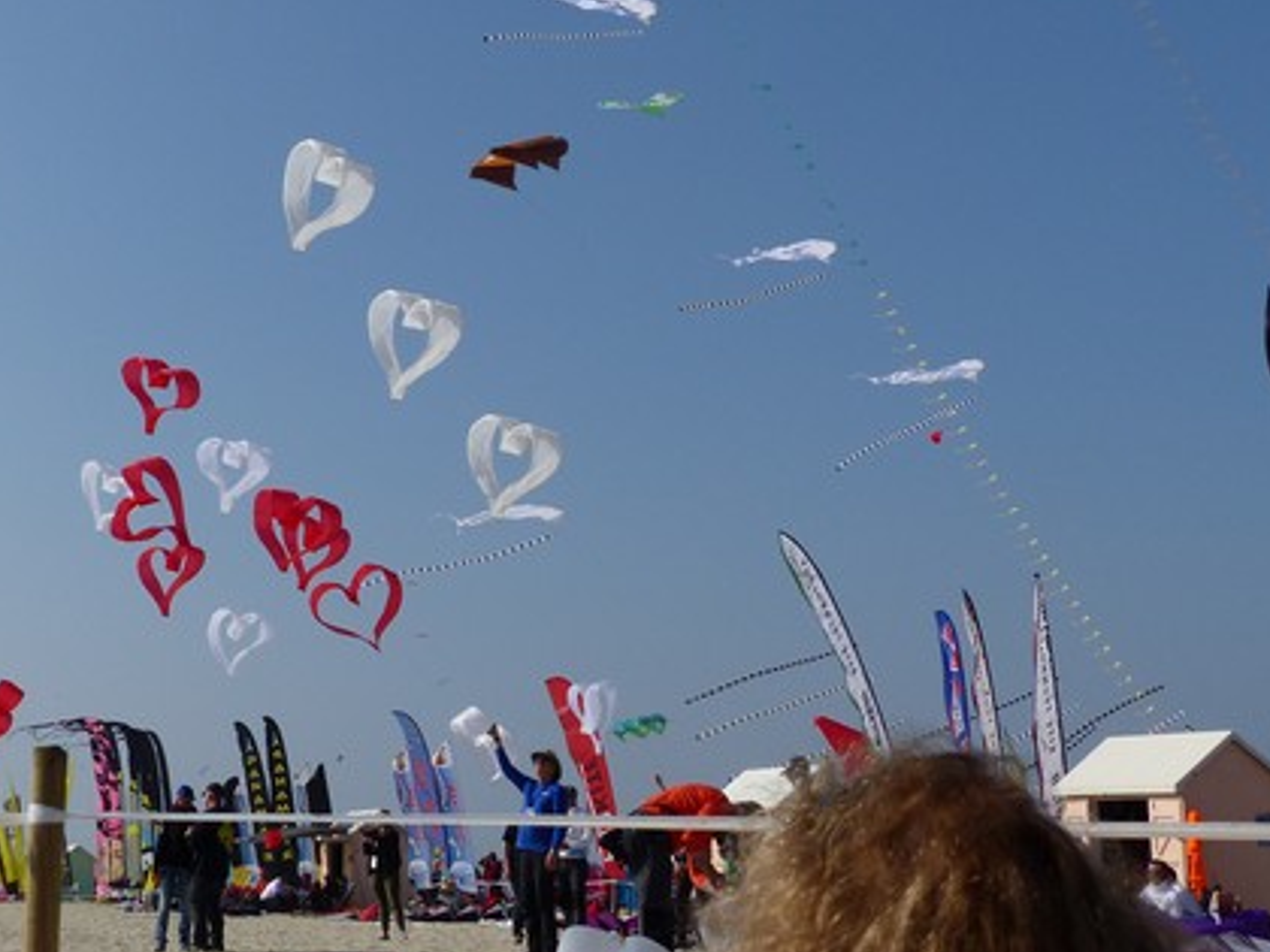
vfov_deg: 22.8
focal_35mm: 64
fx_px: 2348
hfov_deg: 30.0
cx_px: 408
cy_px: 323
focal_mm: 7.6
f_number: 4.5
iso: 100
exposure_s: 1/1600
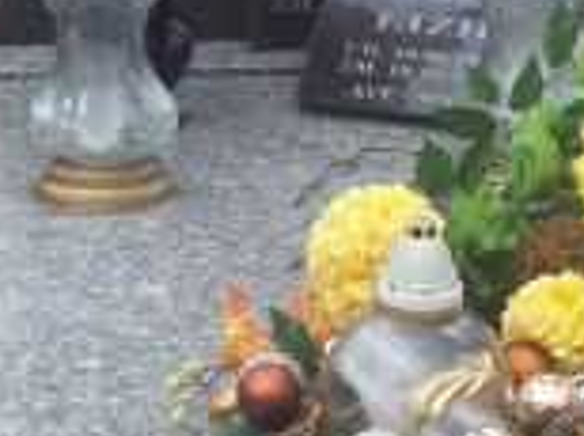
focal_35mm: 150
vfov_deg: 9.9
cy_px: 159
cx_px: 330
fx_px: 2527
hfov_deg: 13.2
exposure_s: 1/141
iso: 80
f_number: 2.7
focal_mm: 6
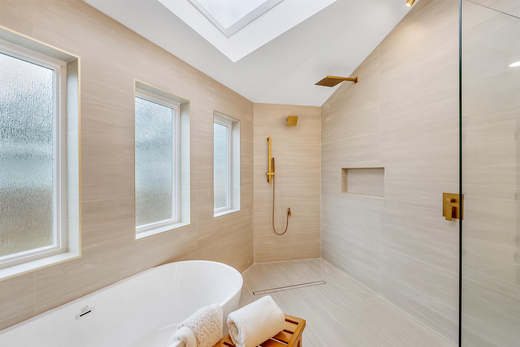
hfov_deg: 96.7
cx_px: 260
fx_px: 231
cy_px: 174
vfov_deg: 73.8
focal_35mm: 16
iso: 2000
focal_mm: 16
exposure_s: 1/30
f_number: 8
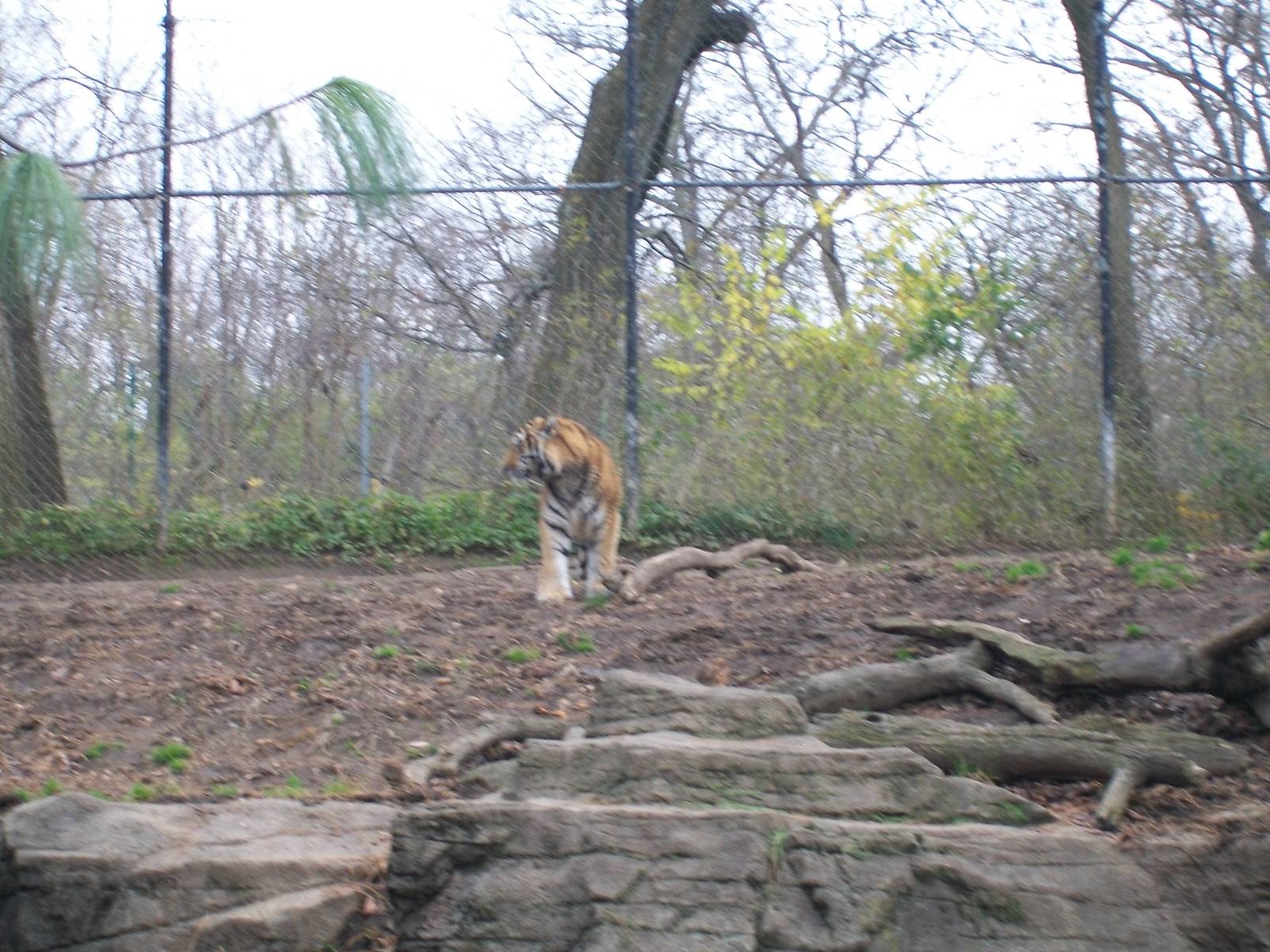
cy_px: 476
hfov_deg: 18.2
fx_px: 3962
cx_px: 635
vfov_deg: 13.7
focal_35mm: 108
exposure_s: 1/60
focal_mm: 18
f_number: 4.8
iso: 88
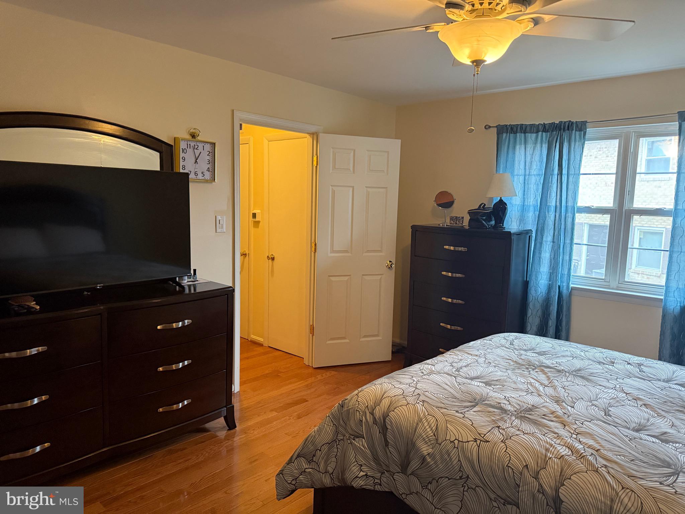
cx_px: 342
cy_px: 257
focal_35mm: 24
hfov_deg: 71.6
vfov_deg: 56.8
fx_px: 475
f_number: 1.78
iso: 800
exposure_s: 1/60
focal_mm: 6.76
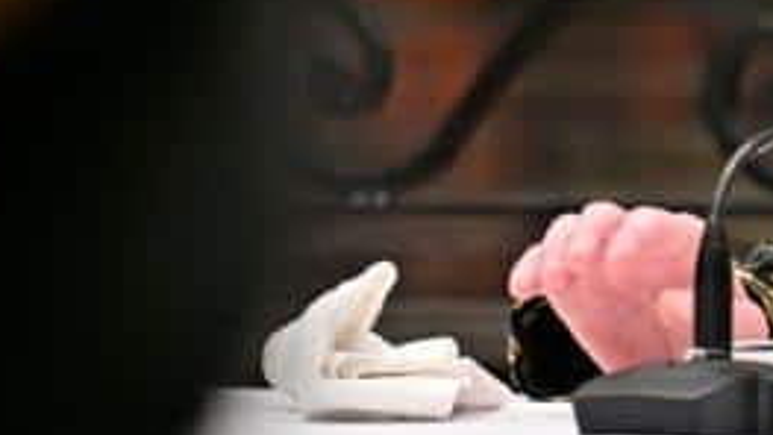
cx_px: 1276
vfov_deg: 1.0
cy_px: -145
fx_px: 25070
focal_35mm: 1223
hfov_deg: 1.8
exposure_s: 1/320
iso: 200
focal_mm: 200
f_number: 2.8
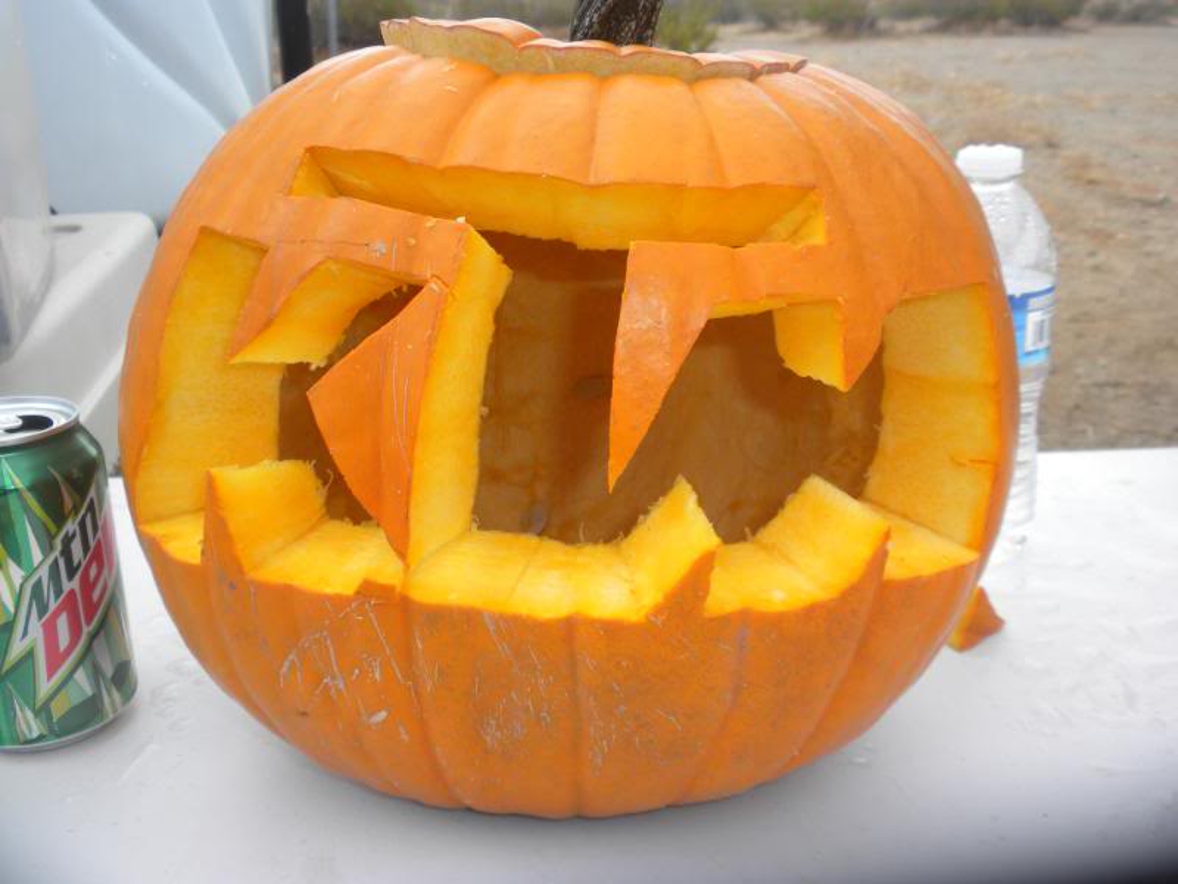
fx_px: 1259
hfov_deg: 50.1
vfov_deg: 38.7
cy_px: 442
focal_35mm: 37
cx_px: 589
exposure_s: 1/280
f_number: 3.5
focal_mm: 6.6
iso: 64
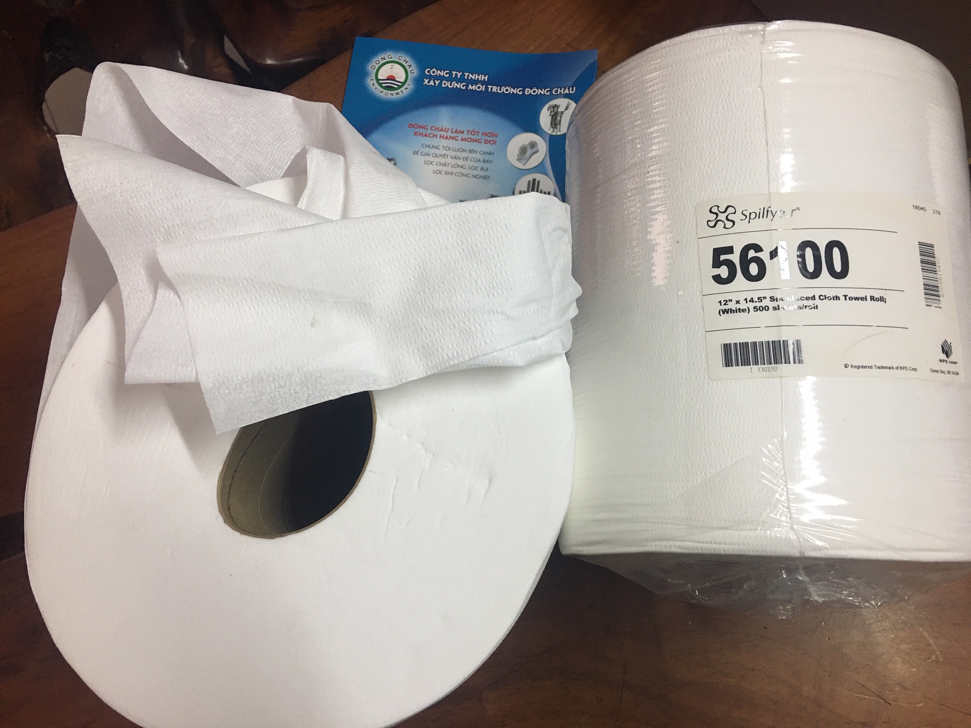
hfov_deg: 61.7
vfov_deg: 48.2
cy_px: 364
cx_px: 486
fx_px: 813
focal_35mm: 29
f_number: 2.2
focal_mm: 4.15
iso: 64
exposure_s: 1/17
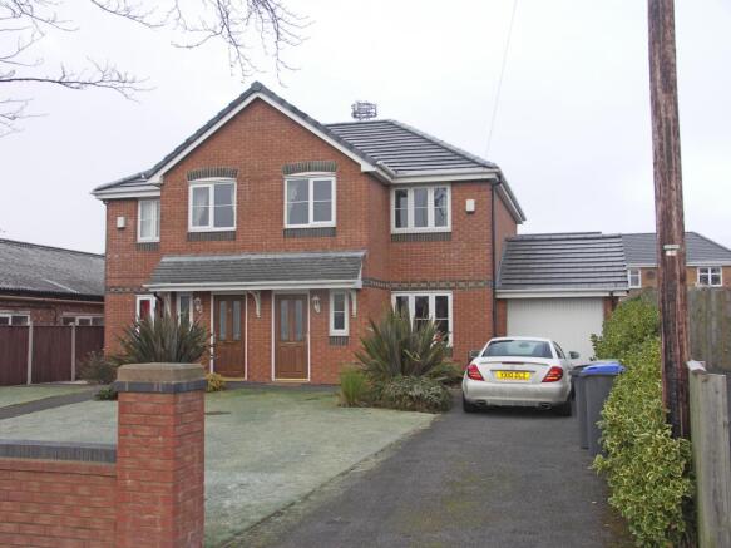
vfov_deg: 39.6
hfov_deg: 51.4
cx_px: 366
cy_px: 274
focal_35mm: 36
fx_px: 760
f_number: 2.8
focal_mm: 9.3
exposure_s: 1/250
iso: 100
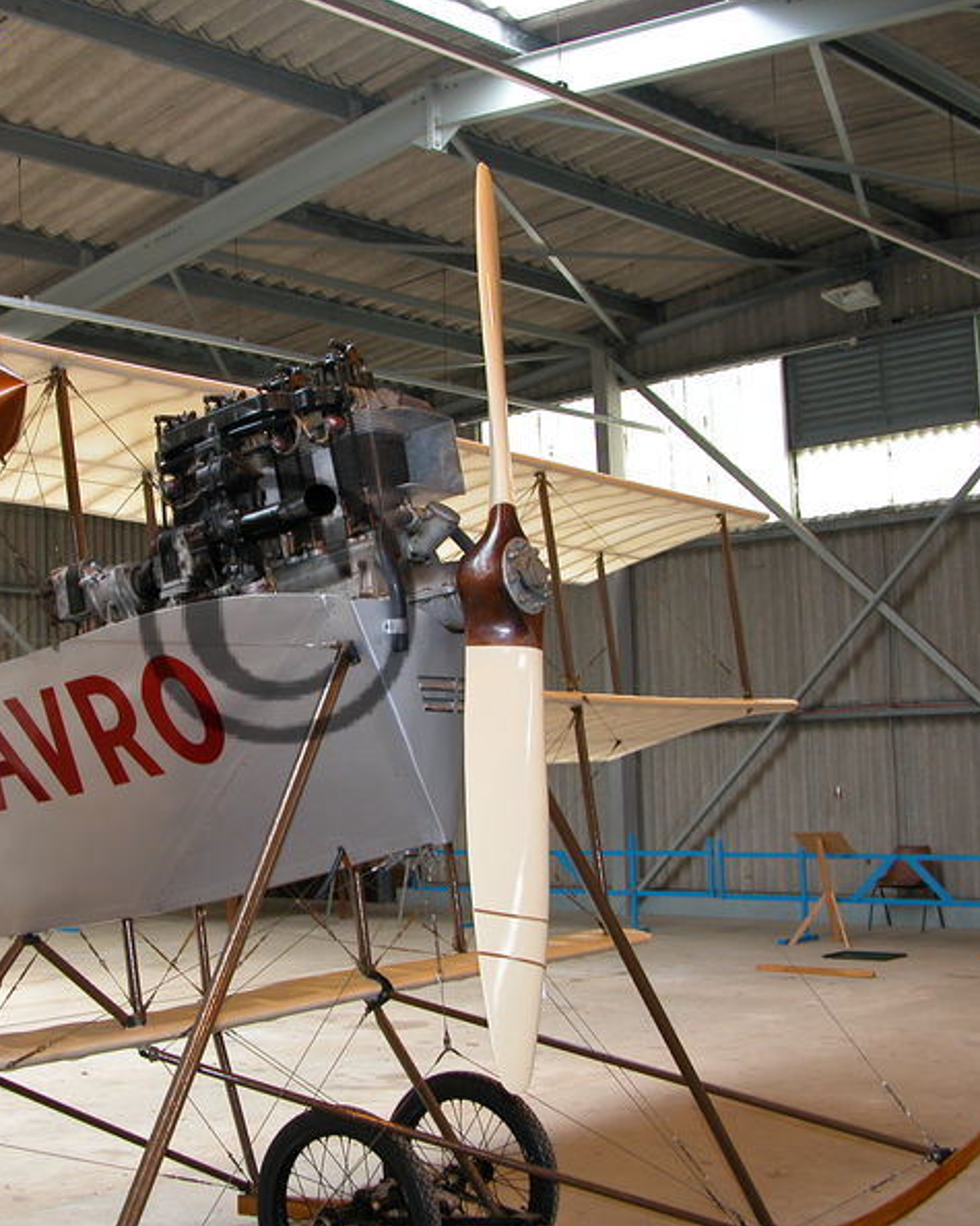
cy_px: 609
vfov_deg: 40.3
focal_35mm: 46
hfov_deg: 32.3
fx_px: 1668
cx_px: 276
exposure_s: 1/38.5
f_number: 2.8
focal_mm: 8.9
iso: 100
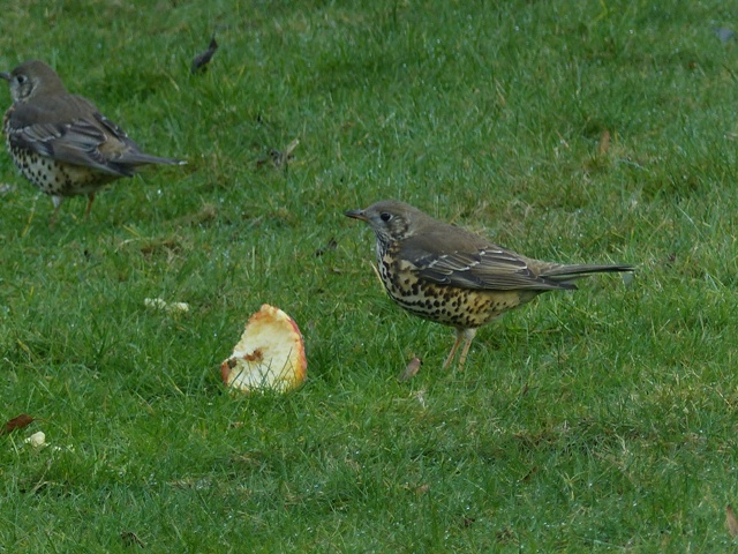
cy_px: 277
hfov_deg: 1.7
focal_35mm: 1200
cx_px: 369
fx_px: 25584
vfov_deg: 1.2
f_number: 4
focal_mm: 108
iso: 125
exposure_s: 1/125
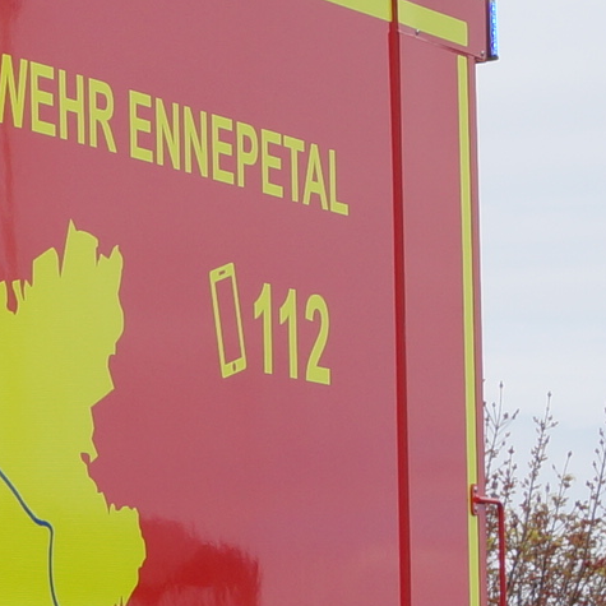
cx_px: -1132
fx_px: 4932
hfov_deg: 6.5
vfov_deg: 6.9
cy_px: 876
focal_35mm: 249
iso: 100
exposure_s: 1/250
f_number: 8
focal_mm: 24
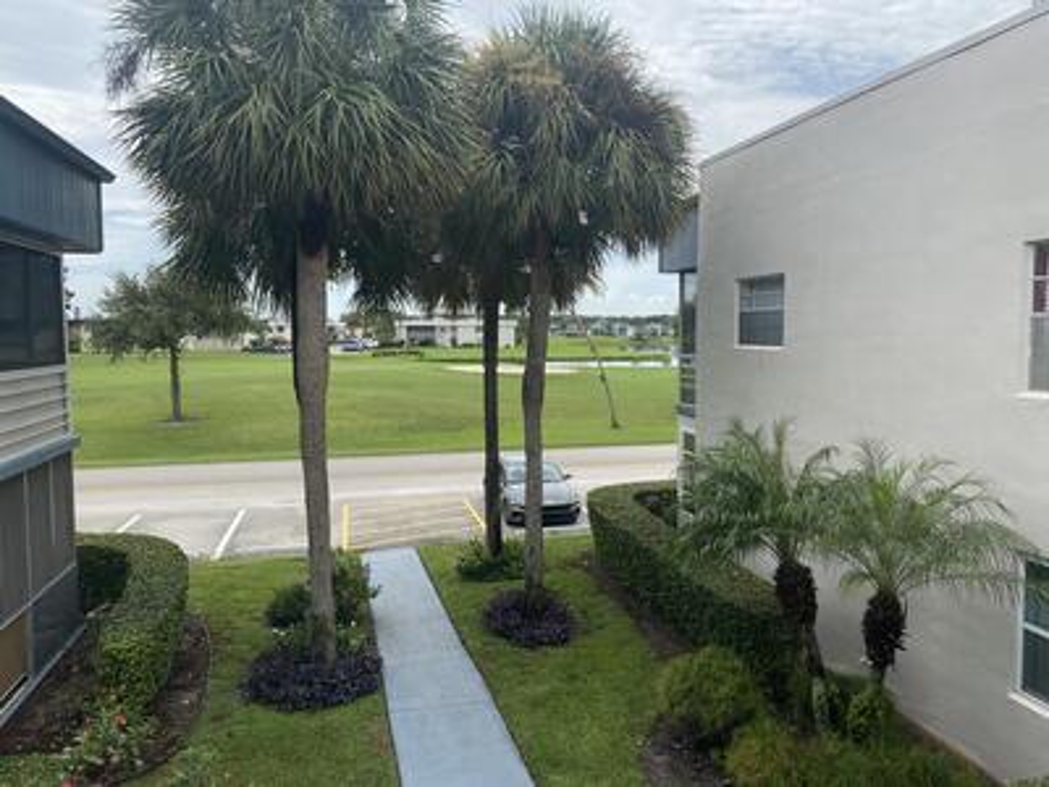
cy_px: 394
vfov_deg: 53.1
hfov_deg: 67.3
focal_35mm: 26
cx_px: 524
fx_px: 788
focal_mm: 4.25
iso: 32
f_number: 1.8
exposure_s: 1/1961
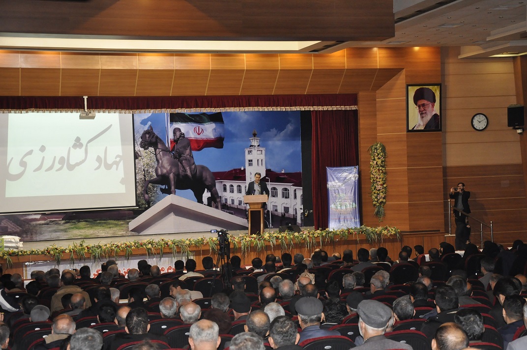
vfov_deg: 20.1
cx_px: 264
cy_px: 175
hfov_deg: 29.9
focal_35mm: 68
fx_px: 987
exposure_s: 1/60
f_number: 4.8
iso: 1600
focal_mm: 45
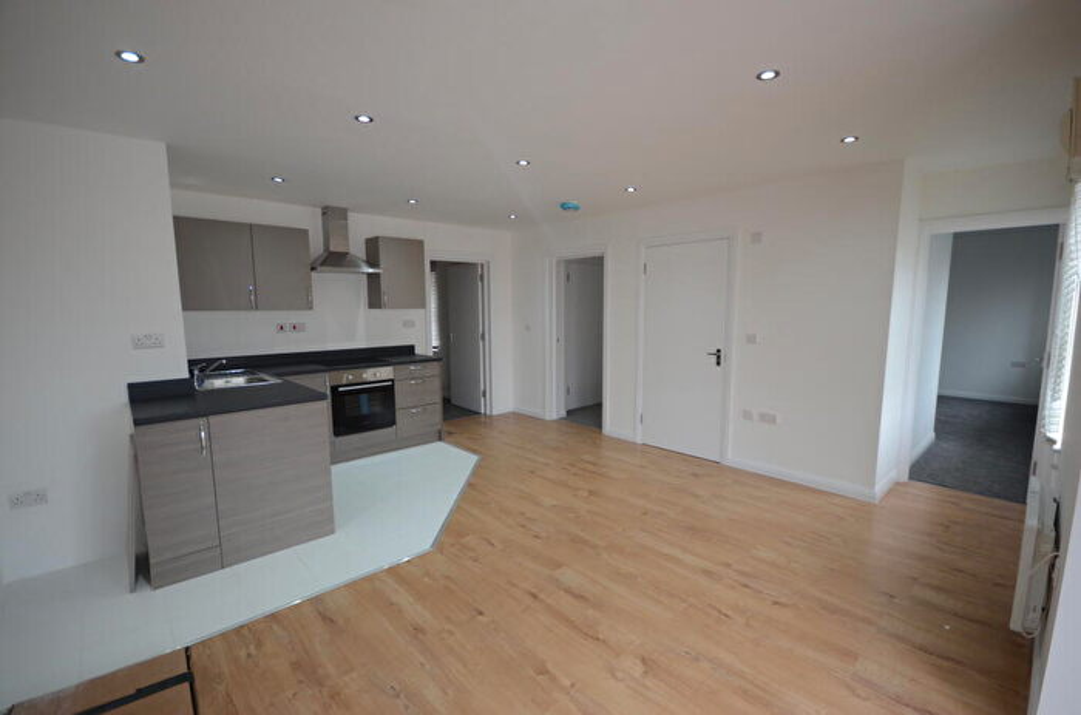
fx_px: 449
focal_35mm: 15
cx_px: 540
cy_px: 358
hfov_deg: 100.5
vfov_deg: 77.0
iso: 450
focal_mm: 10
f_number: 4
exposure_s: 1/100
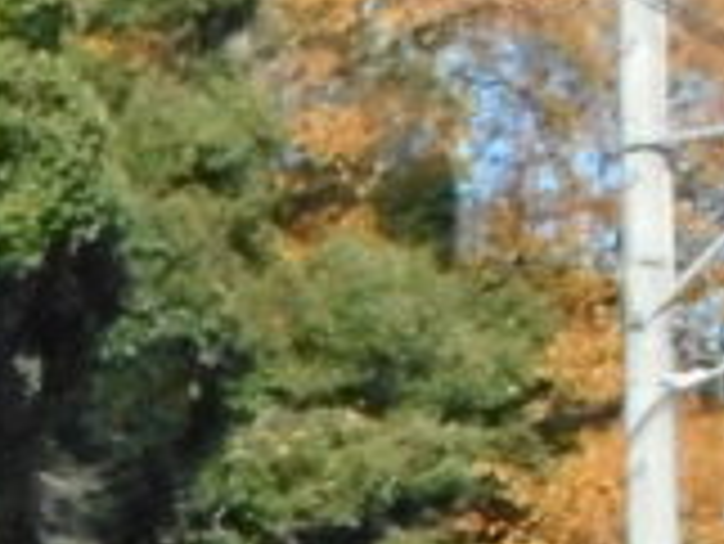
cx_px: -1183
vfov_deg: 9.1
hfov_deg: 10.2
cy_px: 836
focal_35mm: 159
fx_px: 3328
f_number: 10.5
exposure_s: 1/500
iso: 800
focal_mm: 4.5
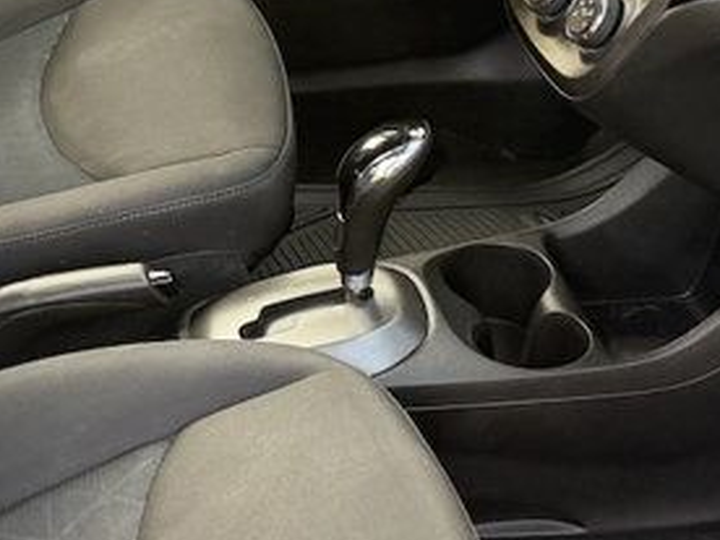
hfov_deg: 21.9
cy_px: 143
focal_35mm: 89
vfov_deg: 16.5
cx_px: 206
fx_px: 1851
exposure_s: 1/233
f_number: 1.78
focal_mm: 6.76
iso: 200
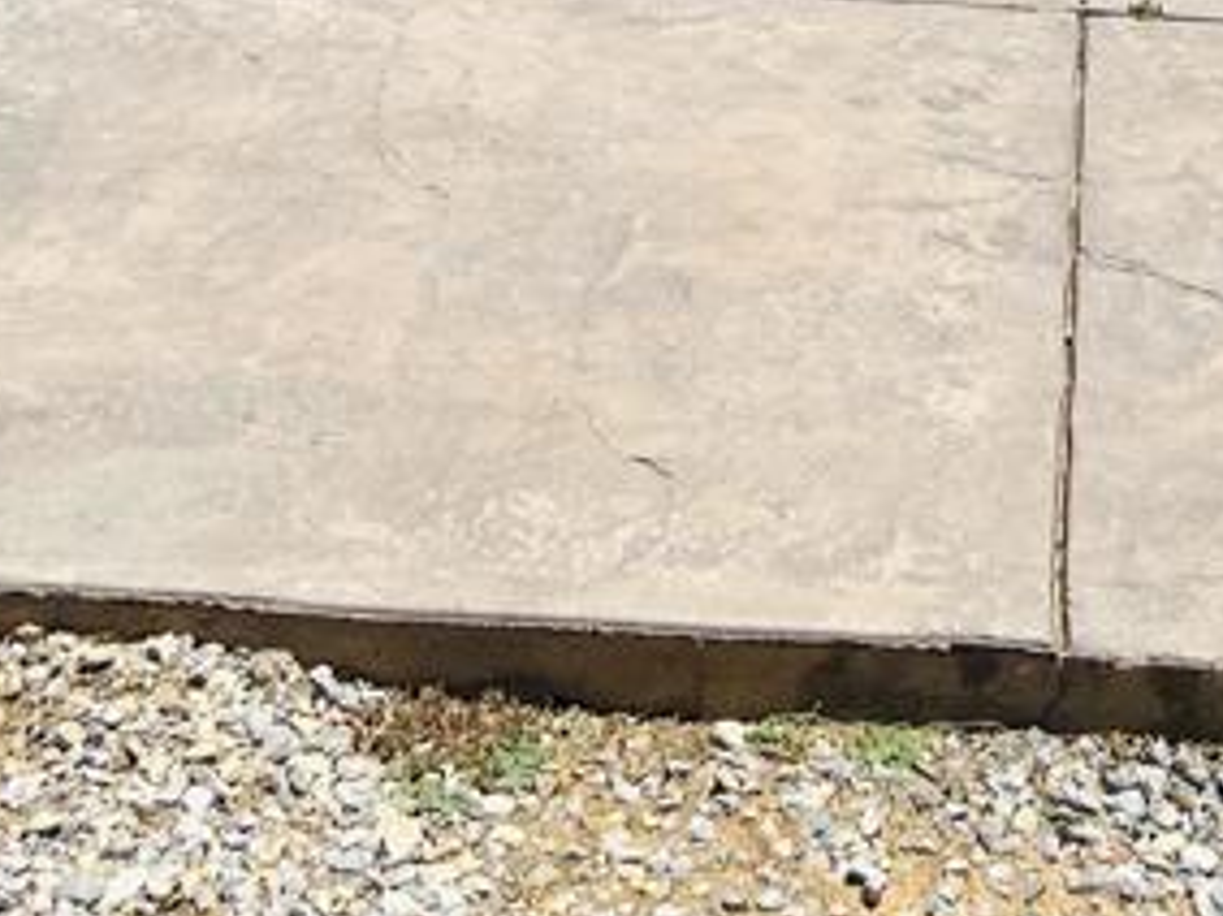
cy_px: -726
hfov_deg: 20.7
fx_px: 3320
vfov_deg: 14.0
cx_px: 899
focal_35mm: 94
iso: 50
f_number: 1.5
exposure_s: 1/5587
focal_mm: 5.7
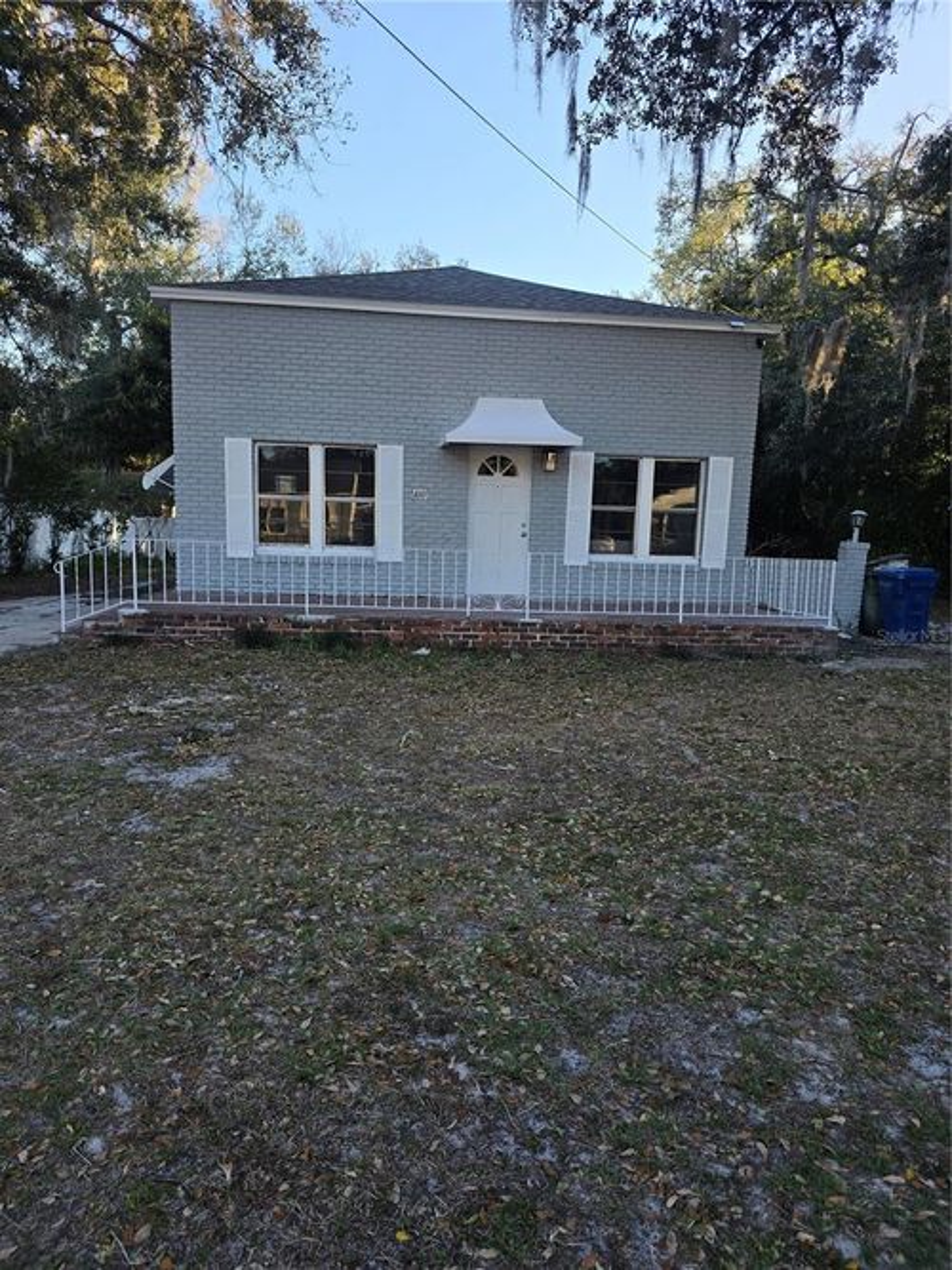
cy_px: 635
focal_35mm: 23
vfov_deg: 73.9
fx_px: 844
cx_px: 476
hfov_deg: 58.9
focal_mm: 6.3
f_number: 1.7
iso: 16
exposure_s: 1/180
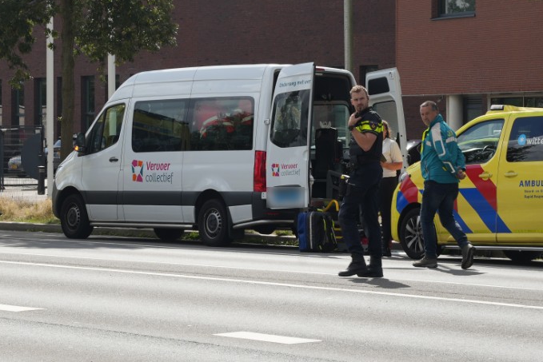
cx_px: 219
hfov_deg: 12.3
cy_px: 129
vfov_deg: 8.2
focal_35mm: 167
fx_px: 2519
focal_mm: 70
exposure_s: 1/200
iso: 100
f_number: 10
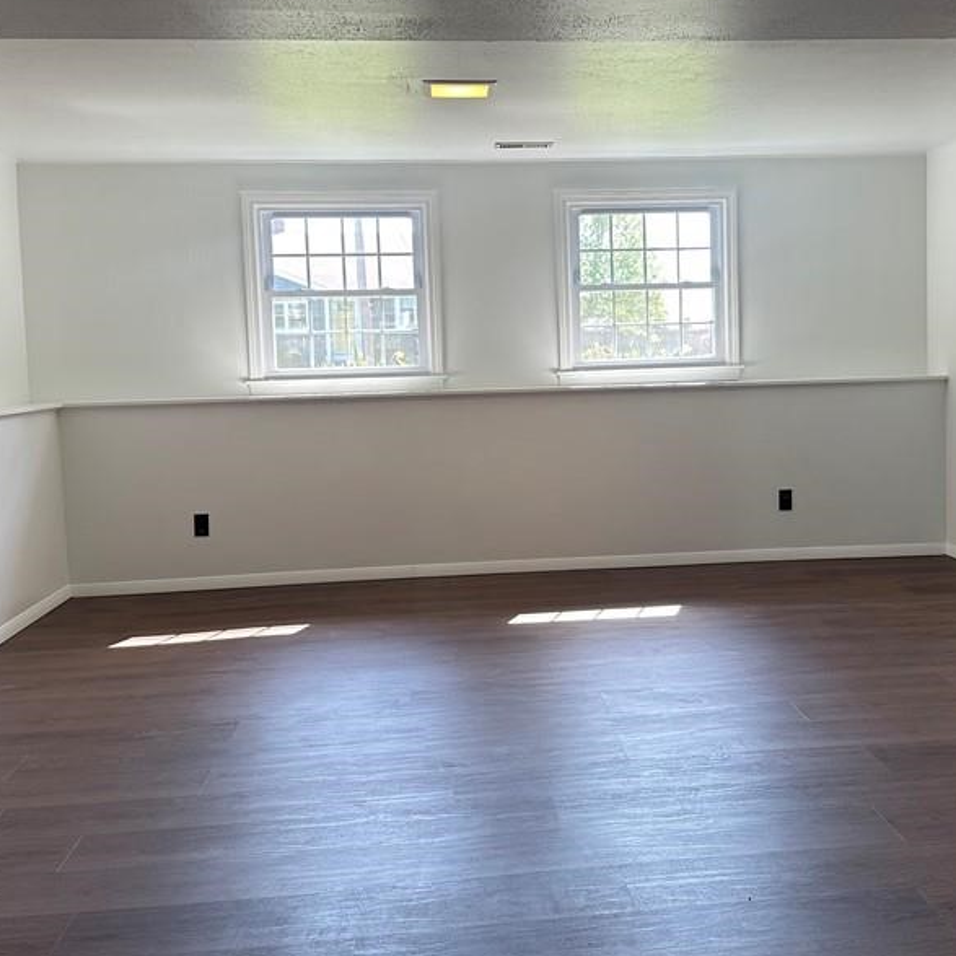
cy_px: 419
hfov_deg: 44.7
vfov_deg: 44.8
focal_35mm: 37
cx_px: 562
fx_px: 1156
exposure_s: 1/120
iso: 100
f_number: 1.78
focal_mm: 6.86
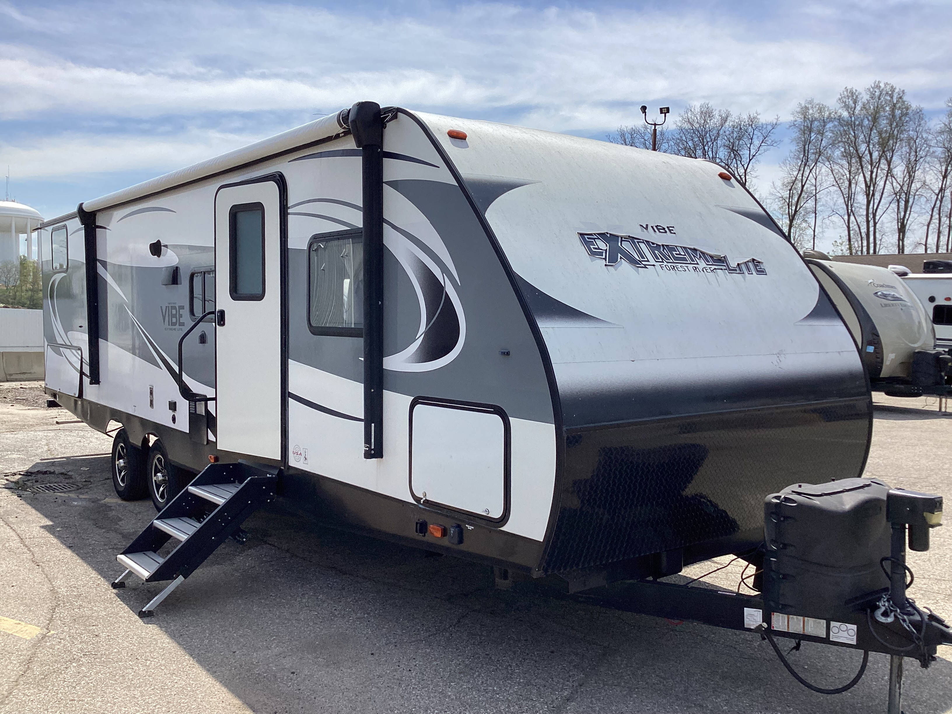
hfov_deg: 58.4
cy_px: 357
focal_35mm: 31
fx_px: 853
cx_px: 476
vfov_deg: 45.4
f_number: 2.4
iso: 25
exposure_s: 1/1664
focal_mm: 3.3
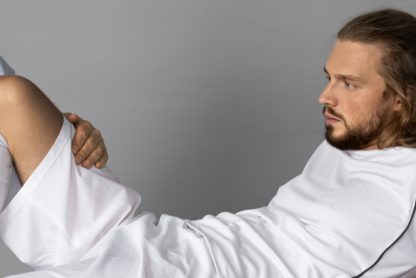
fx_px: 1664
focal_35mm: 144
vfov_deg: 9.5
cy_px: 141
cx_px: 102
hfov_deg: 14.2
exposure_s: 1/160
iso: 200
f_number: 2.5
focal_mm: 55
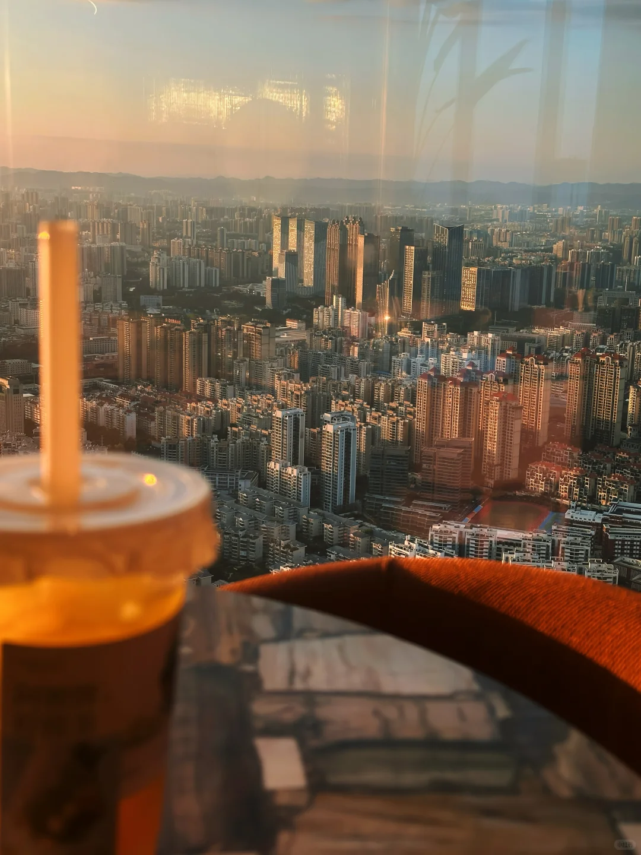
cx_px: 320
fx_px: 1185
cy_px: 428
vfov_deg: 39.7
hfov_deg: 30.3
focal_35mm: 48
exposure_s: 1/395
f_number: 1.78
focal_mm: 6.86
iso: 64
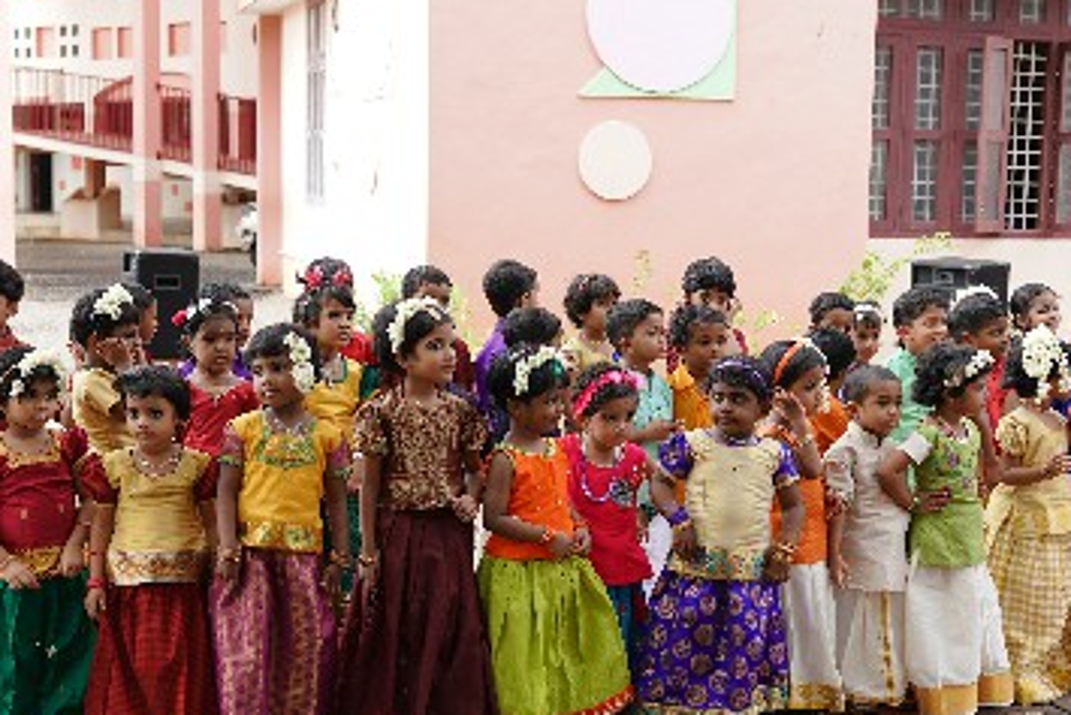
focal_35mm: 63
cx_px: 528
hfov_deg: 31.9
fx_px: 1875
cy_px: 434
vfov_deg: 21.6
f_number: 2.8
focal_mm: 35
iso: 250
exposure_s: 1/320
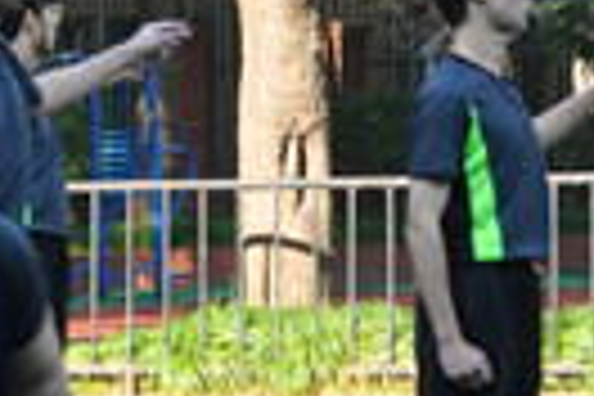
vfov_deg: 2.5
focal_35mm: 560
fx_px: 9243
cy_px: 479
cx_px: -369
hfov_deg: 3.7
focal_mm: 85
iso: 800
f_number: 6.3
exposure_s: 1/640
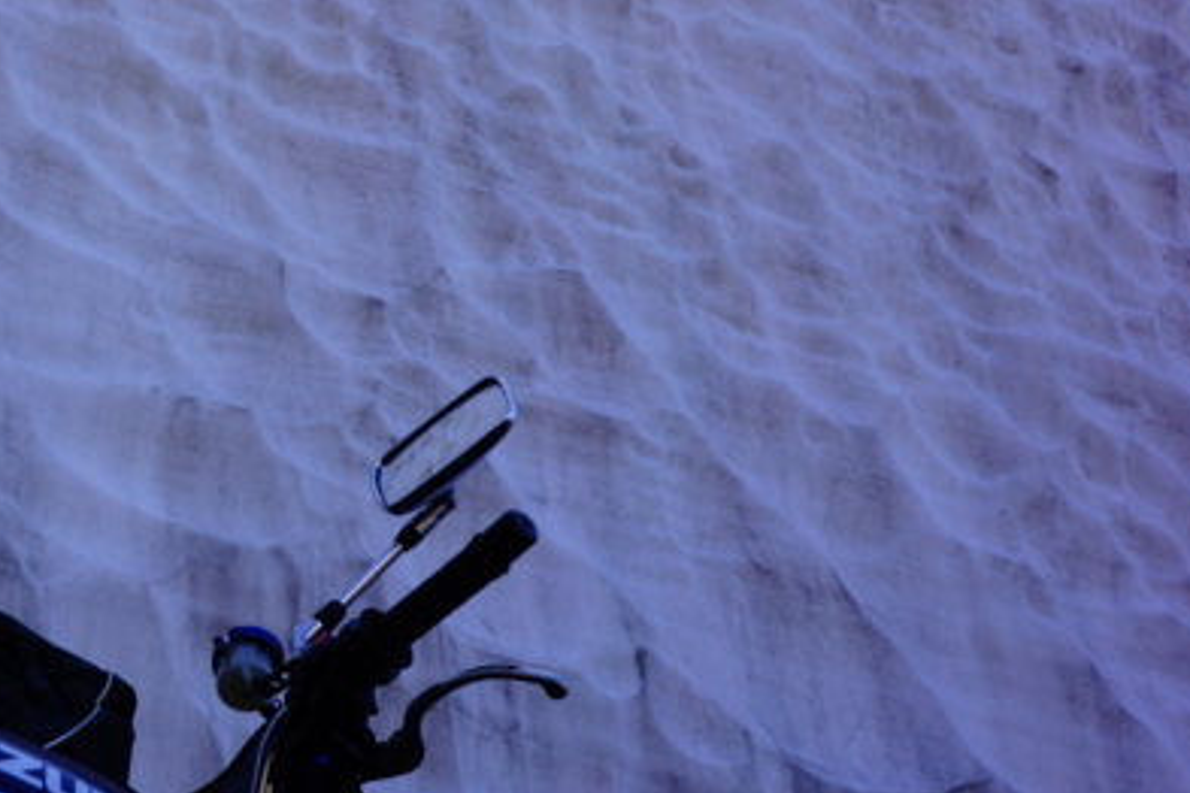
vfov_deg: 22.3
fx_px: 2016
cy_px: 392
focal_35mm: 61
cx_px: 145
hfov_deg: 31.5
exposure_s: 1/1000
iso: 100
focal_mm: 20
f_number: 5.6
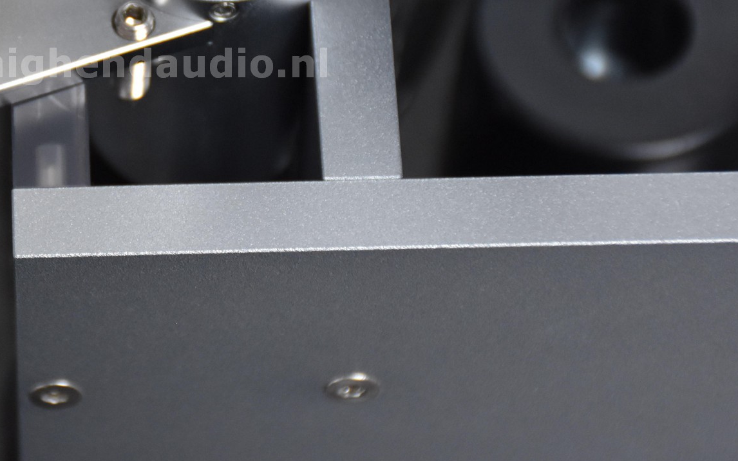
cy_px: 62
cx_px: 65
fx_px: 4828
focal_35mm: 240
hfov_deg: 8.7
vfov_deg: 5.5
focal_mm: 75
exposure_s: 1/60
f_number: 5
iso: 1100
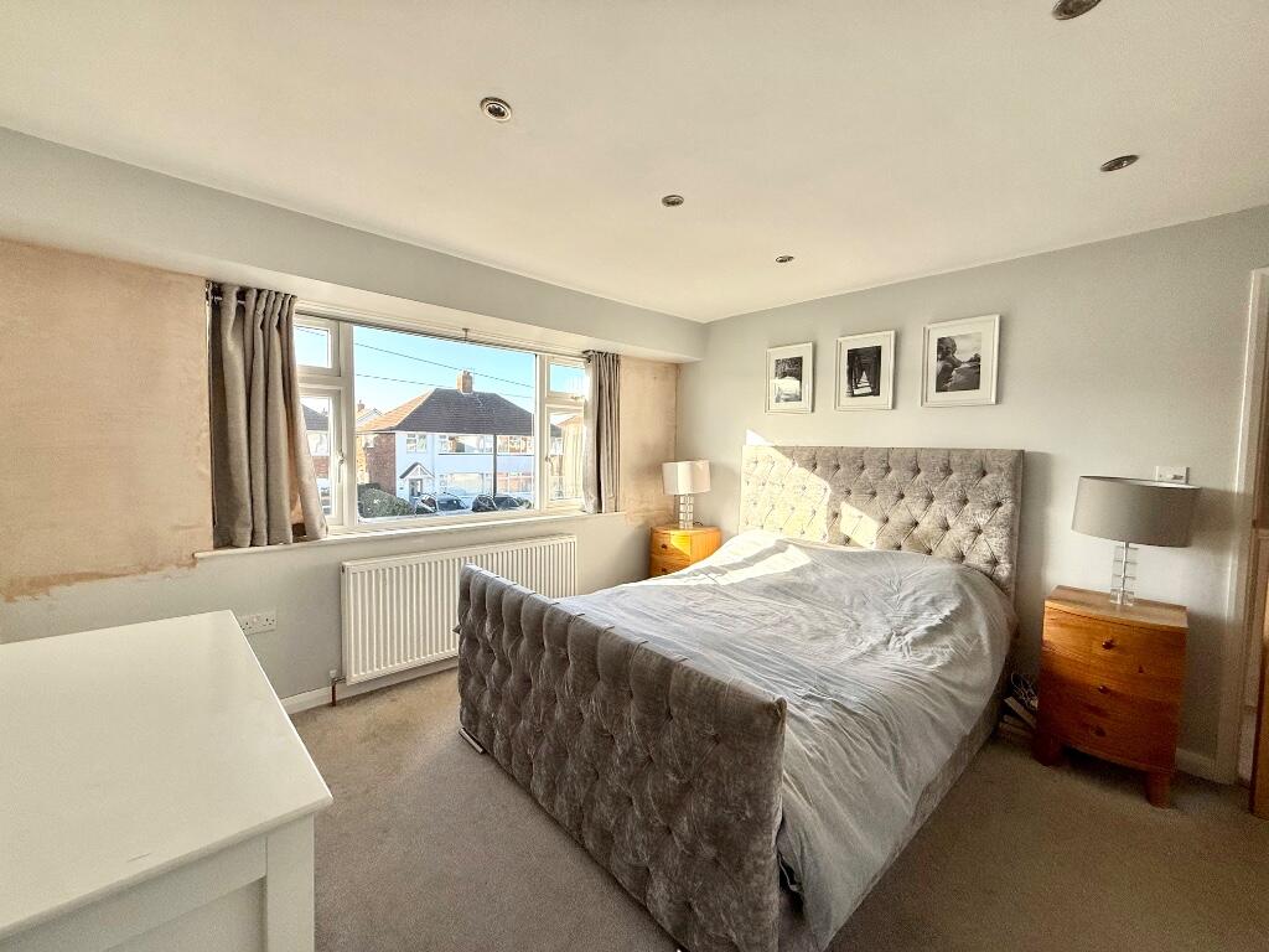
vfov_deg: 85.7
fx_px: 513
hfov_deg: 102.1
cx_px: 634
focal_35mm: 14
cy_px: 476
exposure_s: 1/445
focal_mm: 2.22
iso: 64
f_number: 2.2
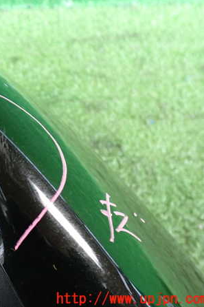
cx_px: 5
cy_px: 153
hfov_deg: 29.9
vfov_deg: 46.4
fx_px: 357
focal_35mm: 42
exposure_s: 1/30
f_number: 2.3
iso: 500
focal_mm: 5.4
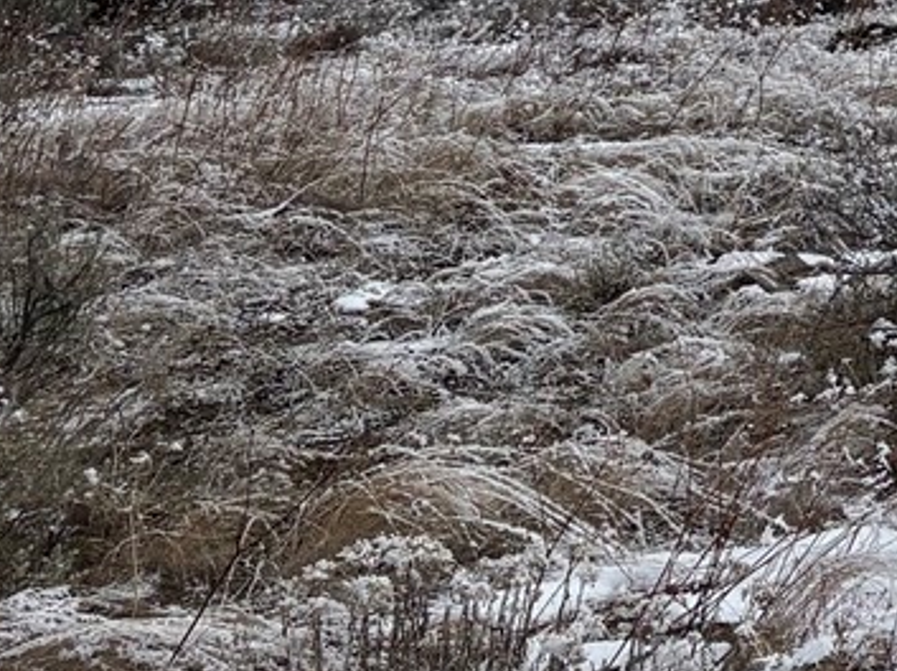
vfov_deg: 12.0
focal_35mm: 118
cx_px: 1832
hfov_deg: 13.9
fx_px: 3055
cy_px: -308
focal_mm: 5.96
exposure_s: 1/3623
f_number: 1.6
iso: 50
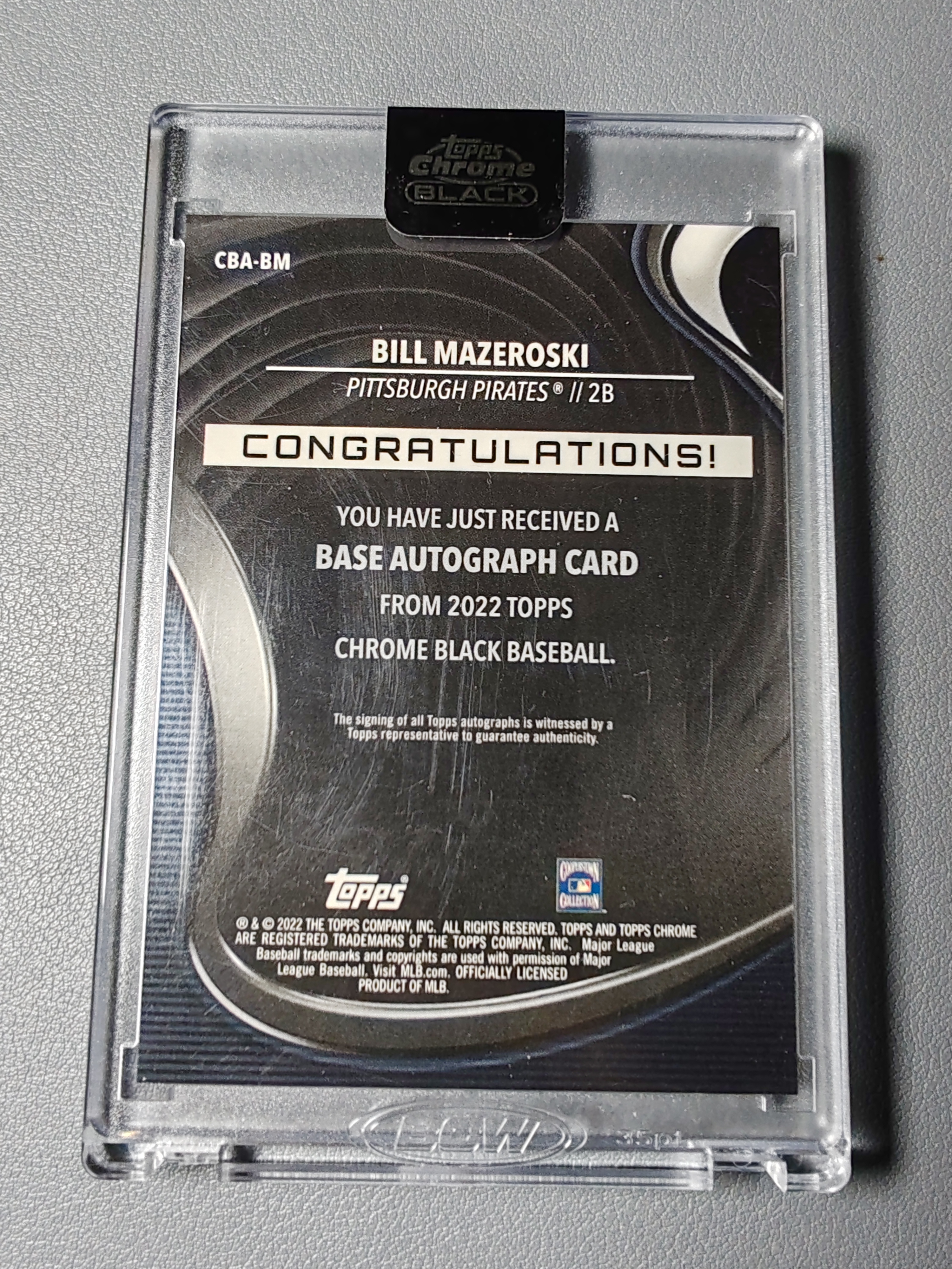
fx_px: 990
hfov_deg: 51.4
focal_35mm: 27
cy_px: 634
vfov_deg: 65.3
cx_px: 476
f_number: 2.2
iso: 64
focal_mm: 1.96
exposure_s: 1/50
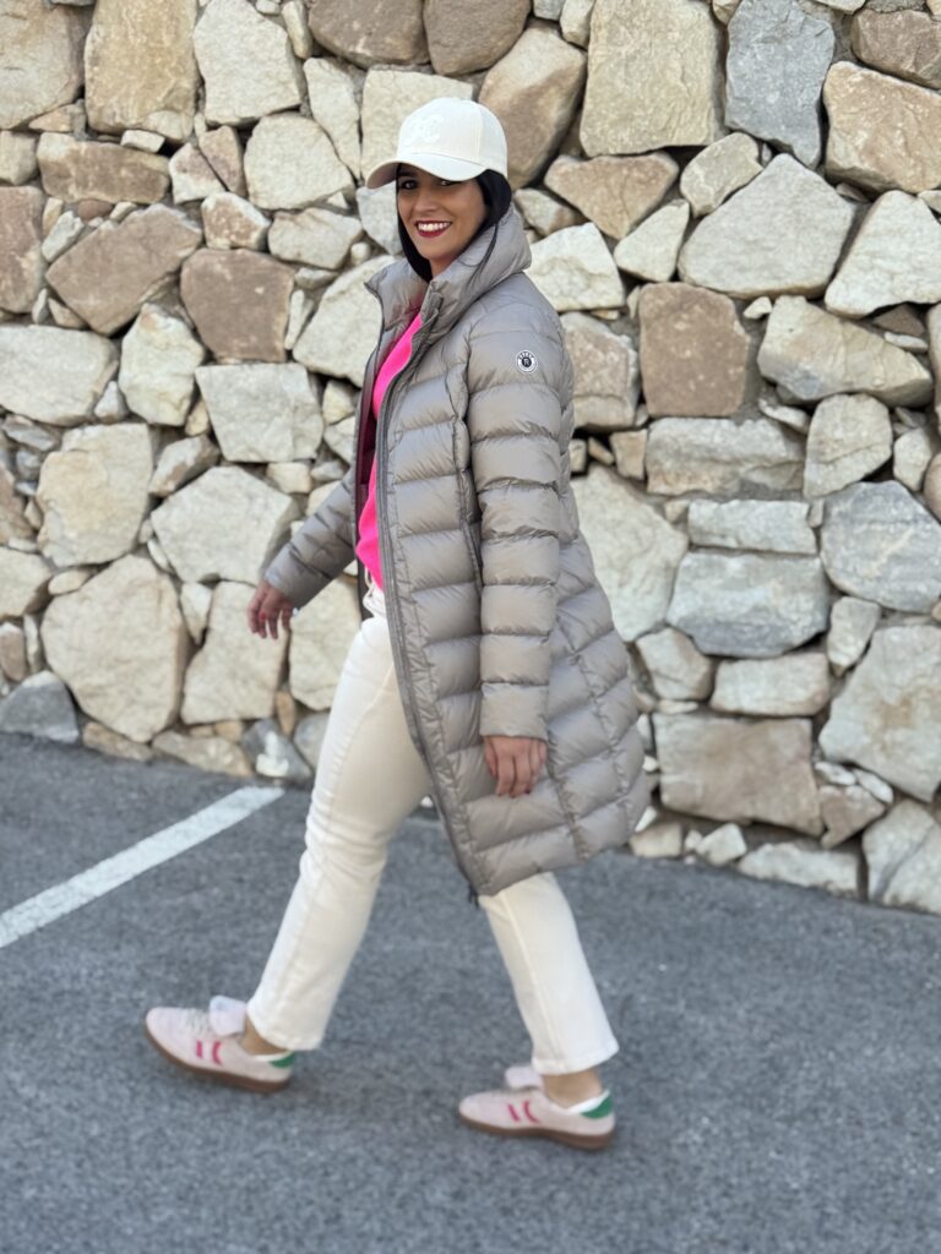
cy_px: 627
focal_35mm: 48
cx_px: 470
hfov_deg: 30.3
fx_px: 1740
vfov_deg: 39.7
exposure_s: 1/1076
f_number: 1.78
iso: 64
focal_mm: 6.76
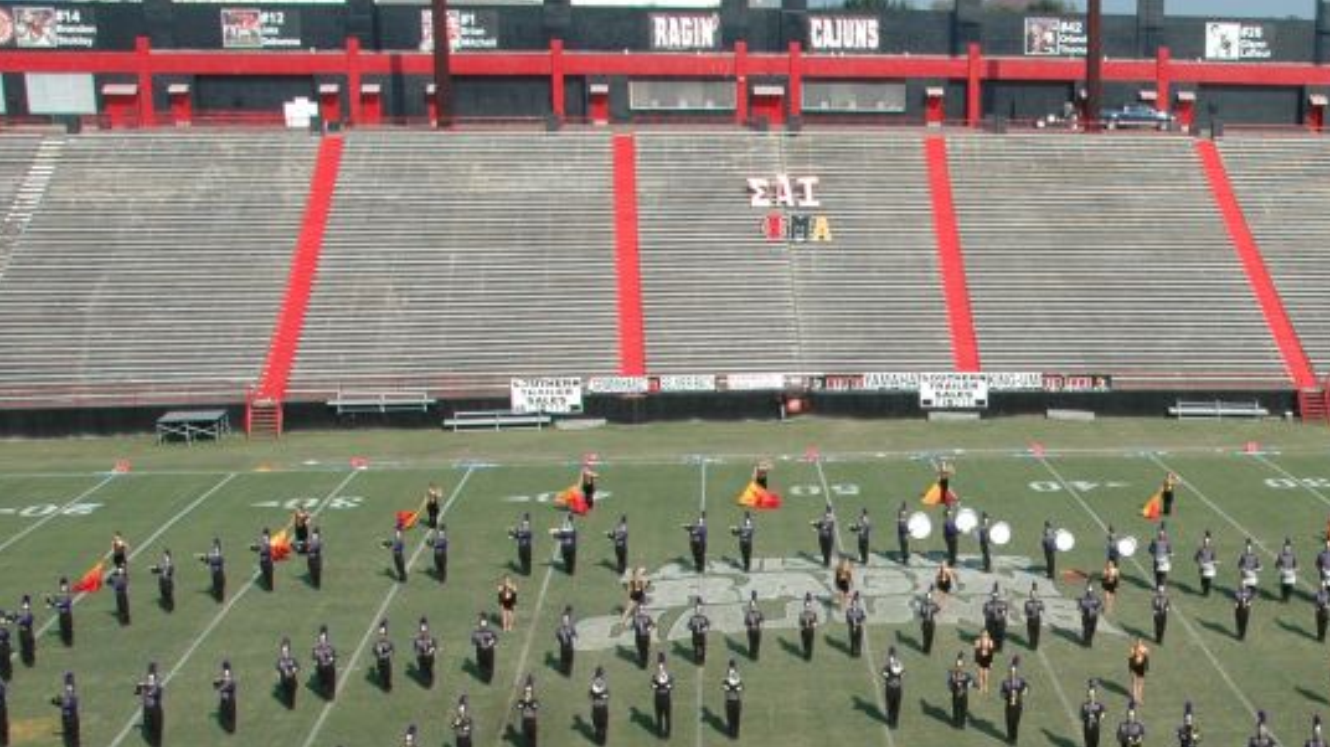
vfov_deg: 19.7
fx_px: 2115
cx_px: 1104
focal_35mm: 60
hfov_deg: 33.7
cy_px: 640
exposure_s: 1/320
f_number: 9
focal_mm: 20
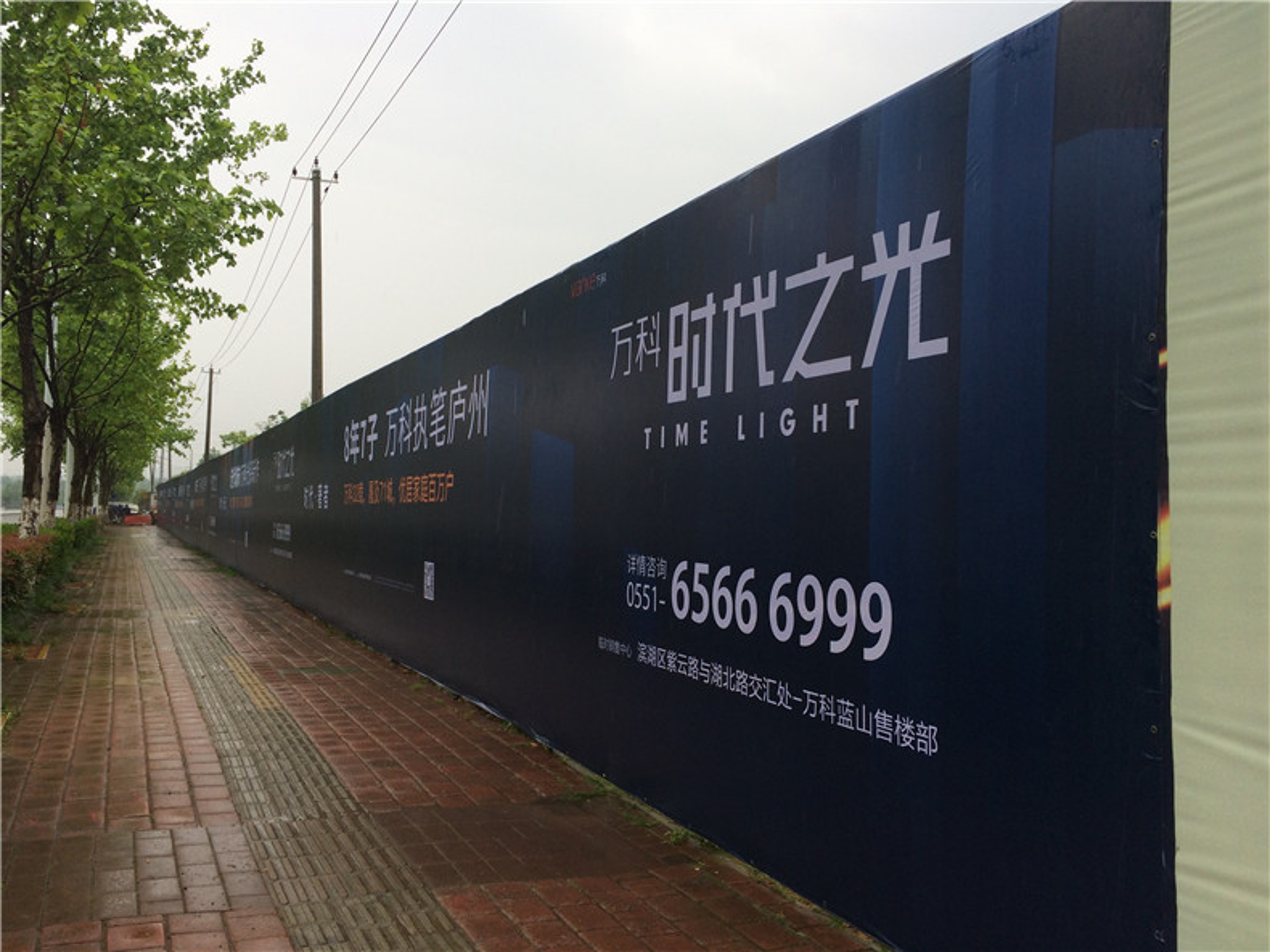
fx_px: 1064
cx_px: 635
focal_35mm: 29
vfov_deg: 48.2
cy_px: 476
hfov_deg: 61.7
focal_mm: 4.15
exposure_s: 1/256
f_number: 2.2
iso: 32
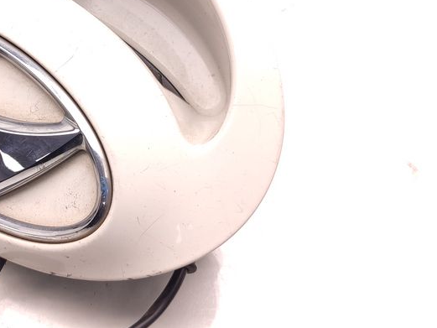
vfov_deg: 24.6
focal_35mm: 59
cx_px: 86
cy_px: 96
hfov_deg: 31.8
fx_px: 745
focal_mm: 5.89
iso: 80
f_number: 1.89
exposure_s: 1/80
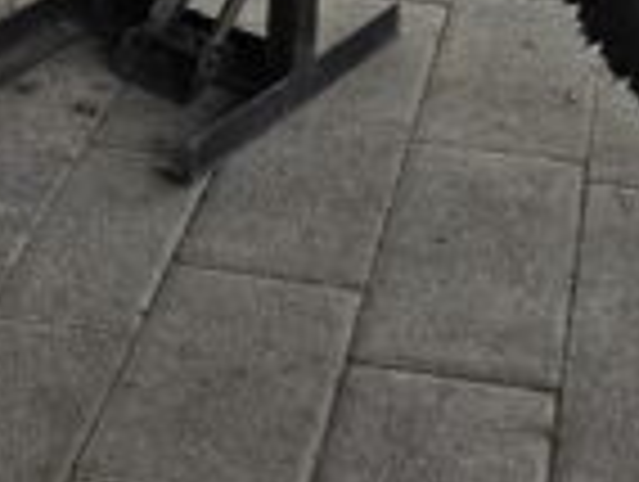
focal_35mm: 97
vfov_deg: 13.2
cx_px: 378
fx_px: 1794
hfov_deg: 20.2
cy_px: -473
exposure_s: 1/180
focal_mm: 6.3
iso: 25
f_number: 1.7
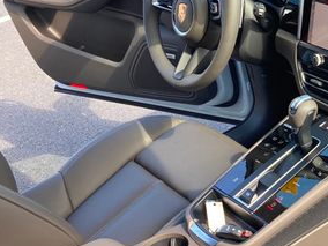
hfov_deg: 27.9
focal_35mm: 63
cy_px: 161
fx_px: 597
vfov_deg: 23.2
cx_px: 365
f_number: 1.8
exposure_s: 1/121
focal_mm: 3.99
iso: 25
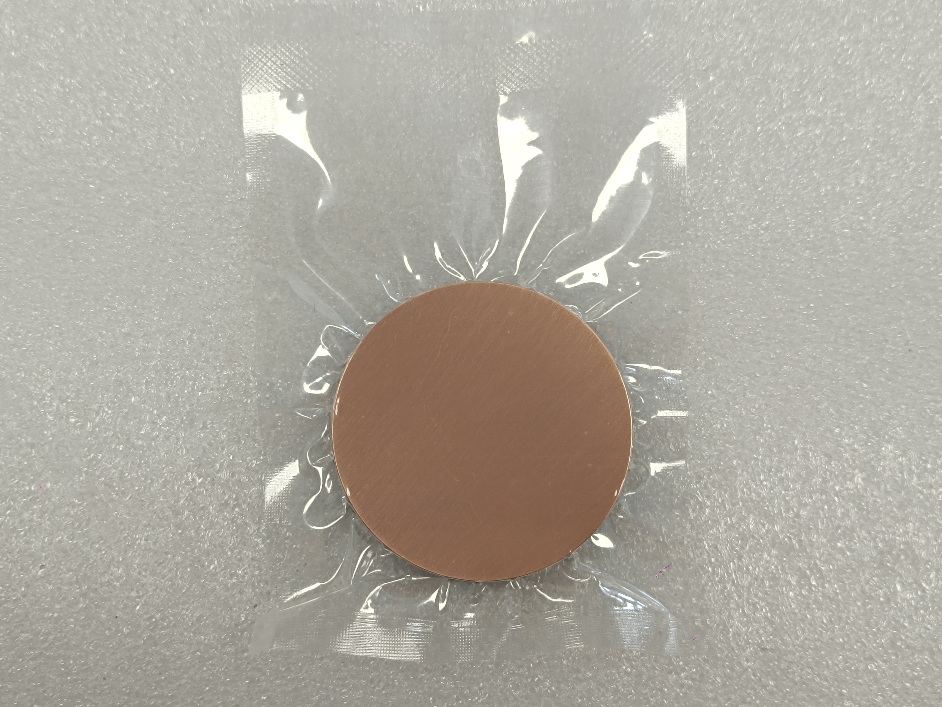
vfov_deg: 56.8
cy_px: 354
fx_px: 653
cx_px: 471
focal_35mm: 24
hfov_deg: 71.6
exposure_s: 1/101
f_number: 1.88
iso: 139
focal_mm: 5.59
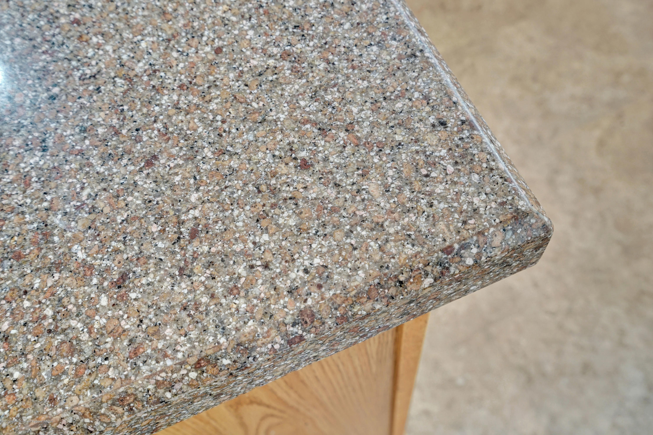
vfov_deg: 37.8
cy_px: 218
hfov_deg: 54.4
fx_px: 635
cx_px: 326
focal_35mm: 35
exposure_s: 1
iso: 250
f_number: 8
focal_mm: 35
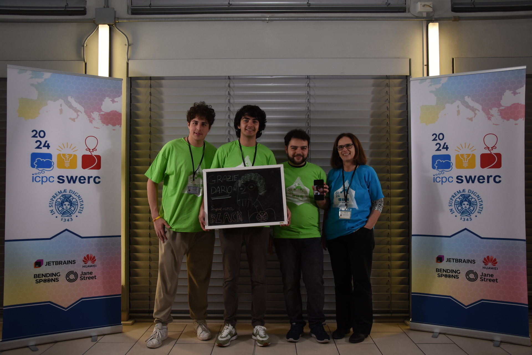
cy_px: 178
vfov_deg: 40.0
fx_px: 488
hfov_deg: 57.2
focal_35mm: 33
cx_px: 266
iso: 400
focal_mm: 22
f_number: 5
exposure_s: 1/80
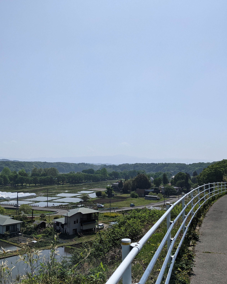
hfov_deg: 41.1
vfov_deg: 50.3
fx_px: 302
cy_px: 141
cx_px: 113
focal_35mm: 36
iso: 78
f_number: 1.73
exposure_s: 1/7812
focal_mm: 4.38
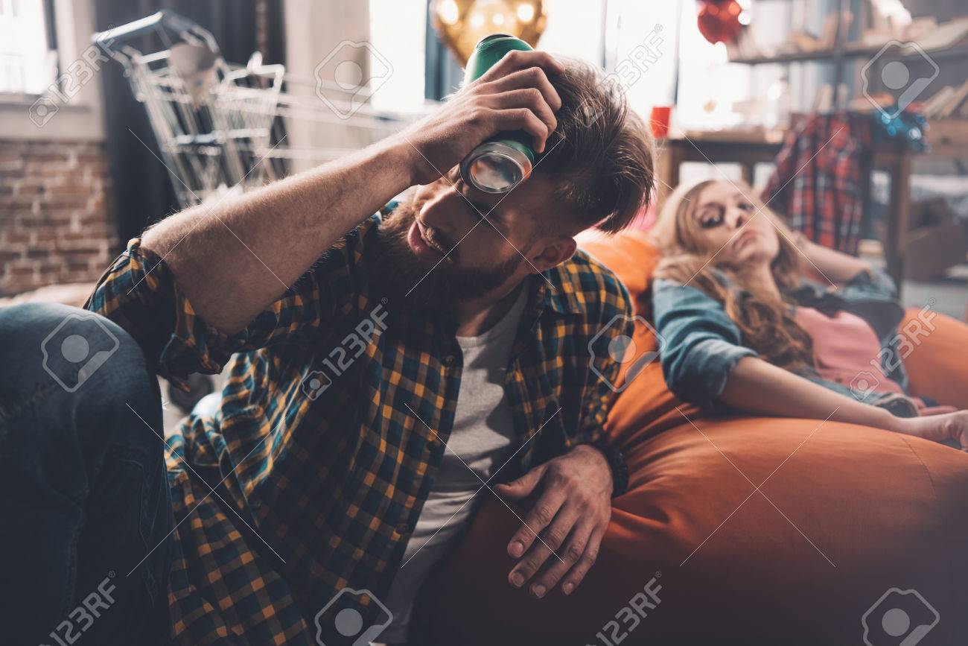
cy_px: 323
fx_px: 914
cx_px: 484
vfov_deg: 38.9
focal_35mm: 34
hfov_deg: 55.8
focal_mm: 34
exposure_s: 1/100
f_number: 2.8
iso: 640
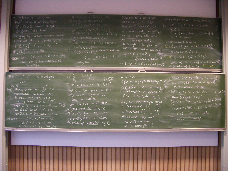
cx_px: 114
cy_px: 86
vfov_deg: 40.7
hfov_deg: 52.6
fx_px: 231
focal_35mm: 35
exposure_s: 1/15
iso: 200
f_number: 2.6
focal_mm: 5.8
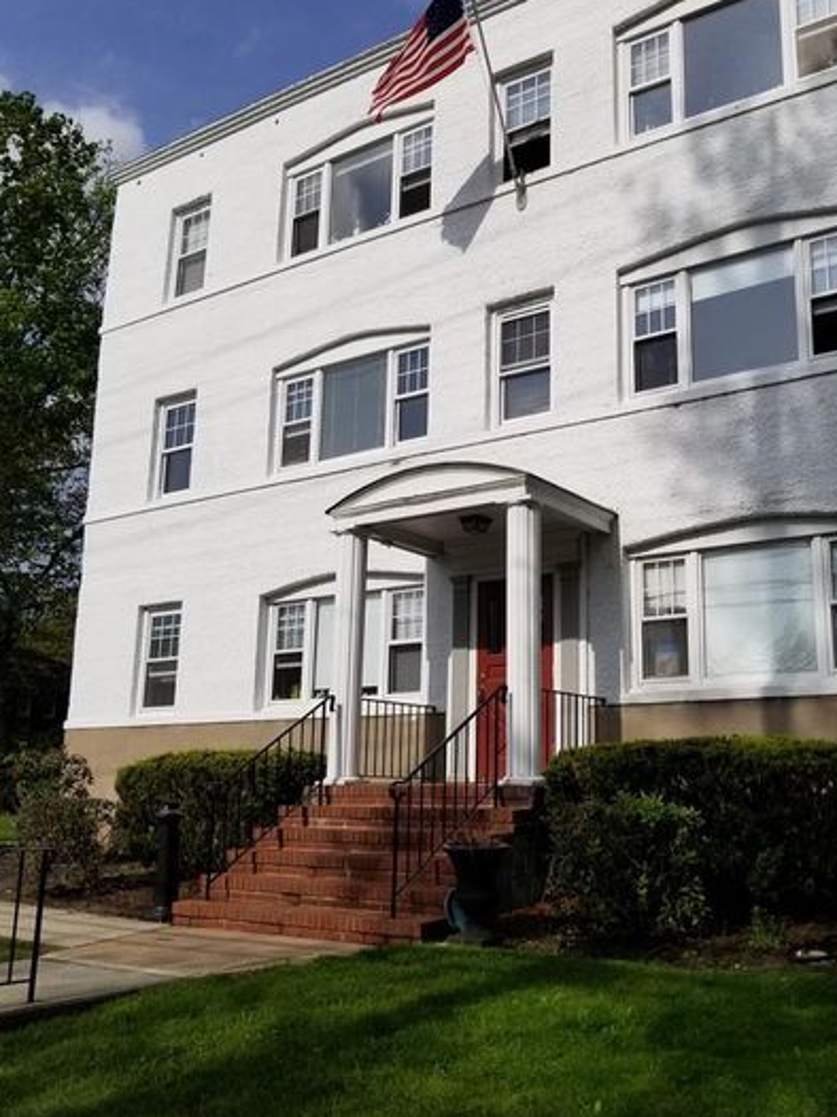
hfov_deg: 42.8
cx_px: 482
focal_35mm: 33
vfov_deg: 55.4
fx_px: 1065
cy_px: 562
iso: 50
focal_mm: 4.25
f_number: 1.7
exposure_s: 1/5856
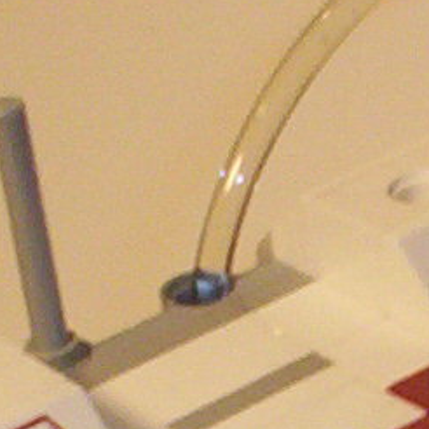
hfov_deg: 7.8
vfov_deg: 7.5
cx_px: 408
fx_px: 3127
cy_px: 938
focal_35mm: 223
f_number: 4.5
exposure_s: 1/60
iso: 140
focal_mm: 4.99
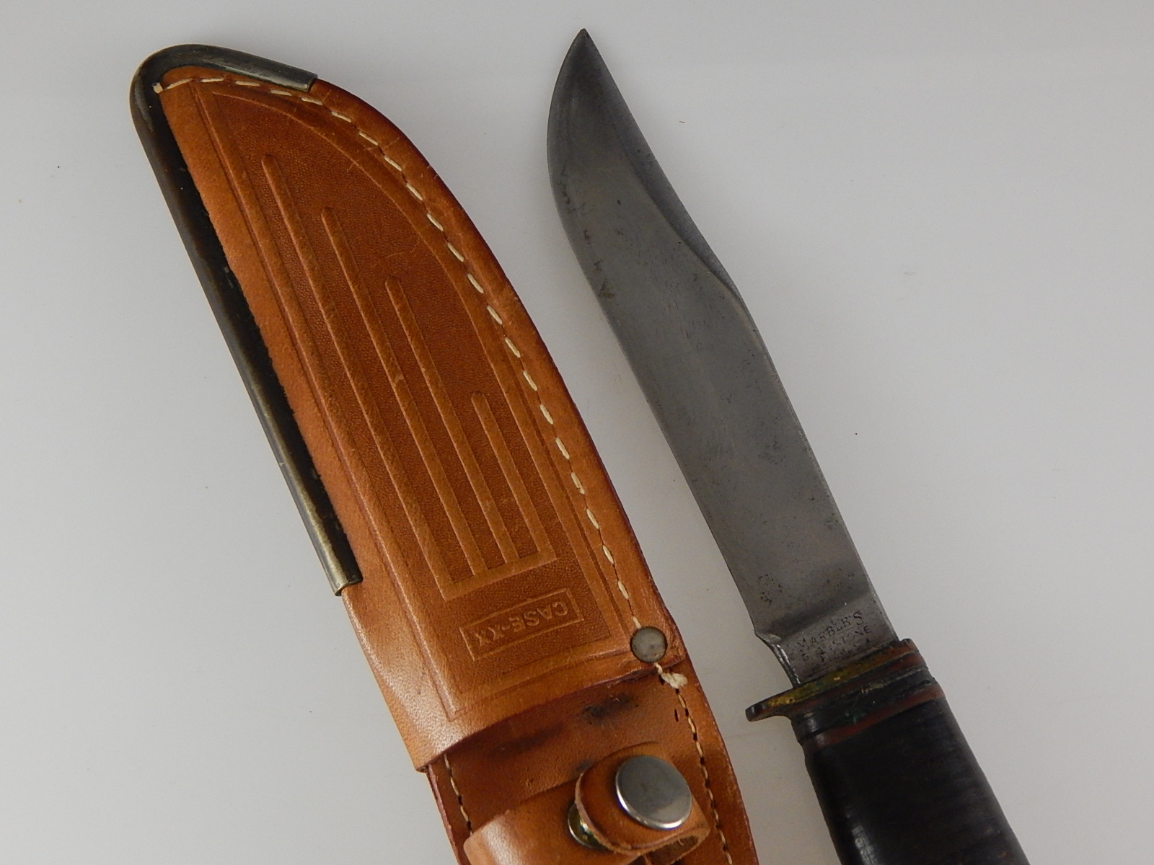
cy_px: 432
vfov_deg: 21.3
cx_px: 577
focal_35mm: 69
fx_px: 2300
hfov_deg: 28.2
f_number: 4.1
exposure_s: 1/160
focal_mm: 12.3
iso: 400
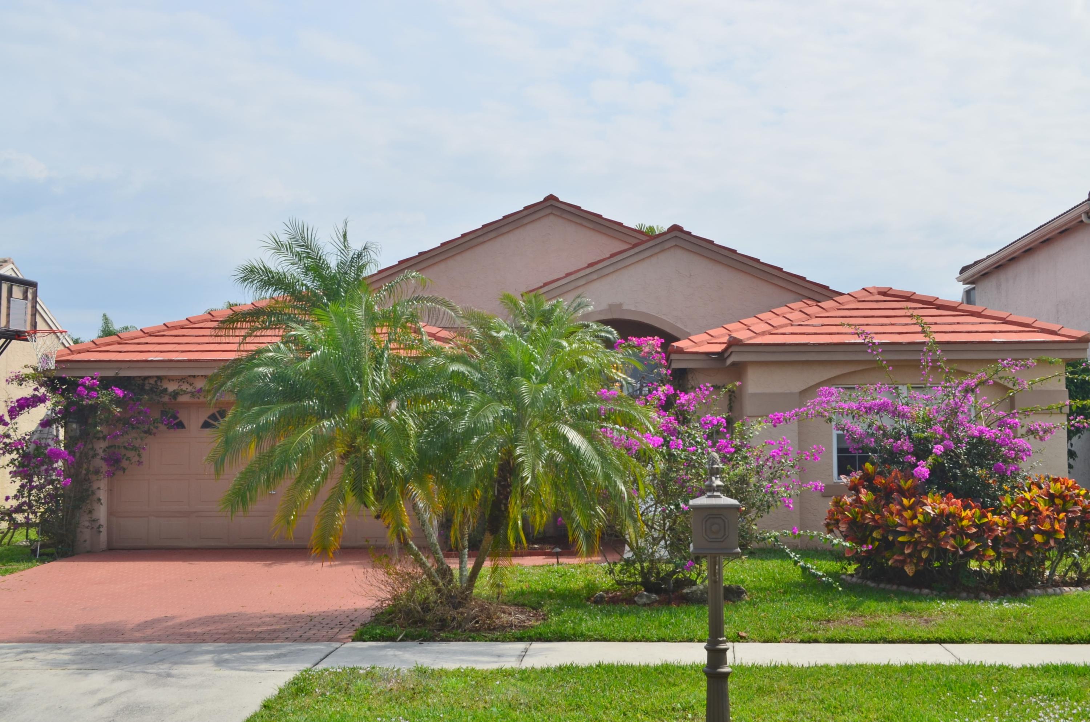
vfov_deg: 29.7
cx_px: 545
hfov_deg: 43.7
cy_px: 361
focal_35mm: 45
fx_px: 1360
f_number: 11
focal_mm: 30
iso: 100
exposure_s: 1/160
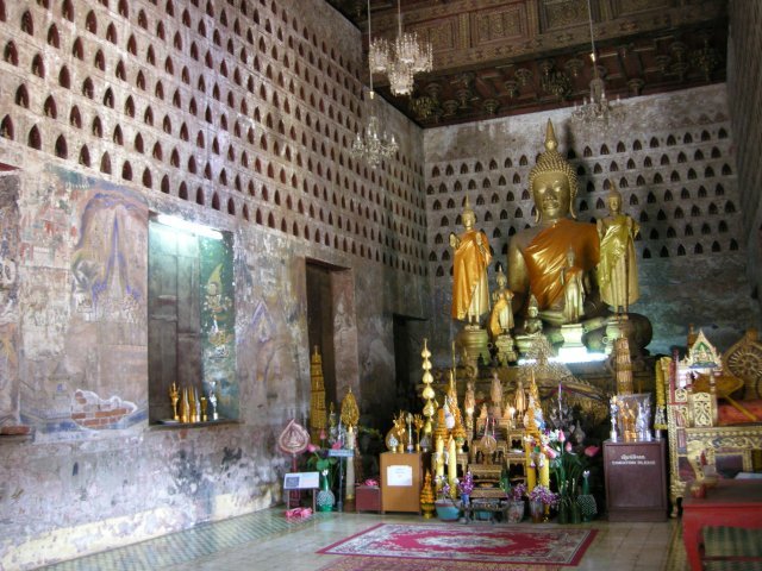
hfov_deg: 51.4
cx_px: 381
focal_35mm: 36
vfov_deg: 39.7
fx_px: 792
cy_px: 286
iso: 221
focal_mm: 7.5
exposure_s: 1/8
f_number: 2.7
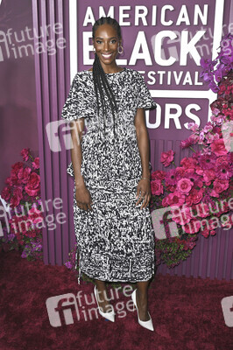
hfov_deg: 33.3
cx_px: 116
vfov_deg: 48.5
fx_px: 389
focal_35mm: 40
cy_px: 175
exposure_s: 1/320
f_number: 5.6
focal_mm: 40
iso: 2000
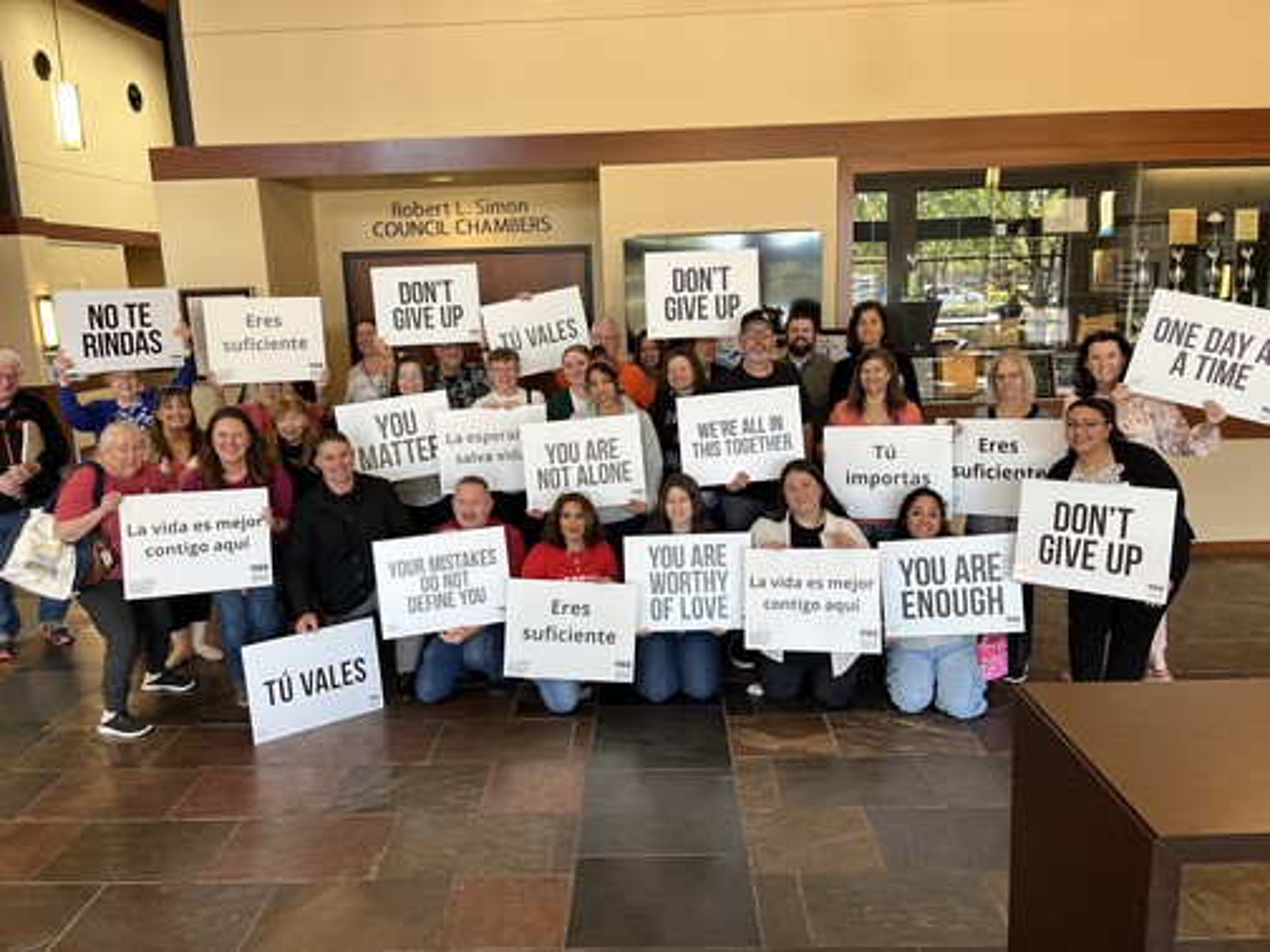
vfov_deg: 53.1
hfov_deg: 67.3
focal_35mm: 26
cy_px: 476
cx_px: 635
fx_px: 954
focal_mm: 5.1
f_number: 1.6
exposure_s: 1/120
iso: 125
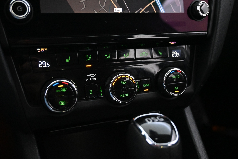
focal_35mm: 40
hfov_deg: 48.7
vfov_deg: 33.6
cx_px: 119
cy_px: 80
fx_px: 263
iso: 8000
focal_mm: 26.5
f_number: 4.5
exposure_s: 1/40
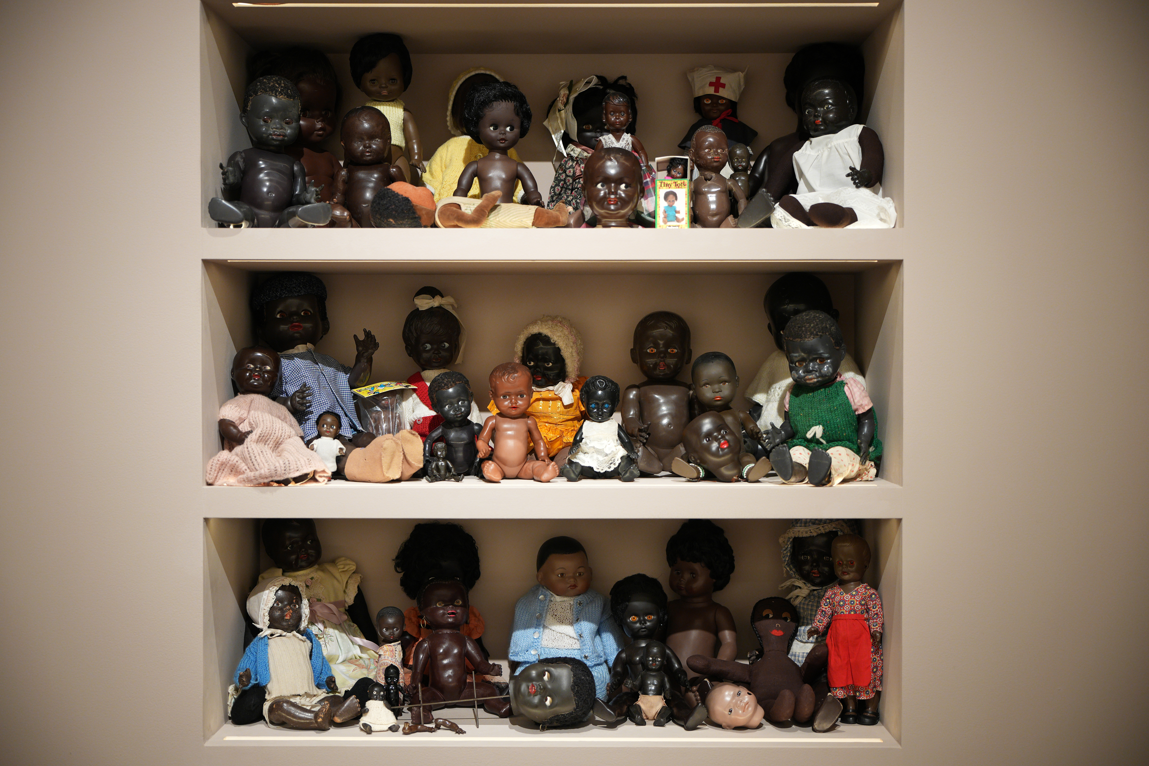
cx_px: 567
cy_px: 385
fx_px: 1468
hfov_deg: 42.7
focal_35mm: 46
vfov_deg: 29.2
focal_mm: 45
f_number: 2
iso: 1250
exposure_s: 1/350
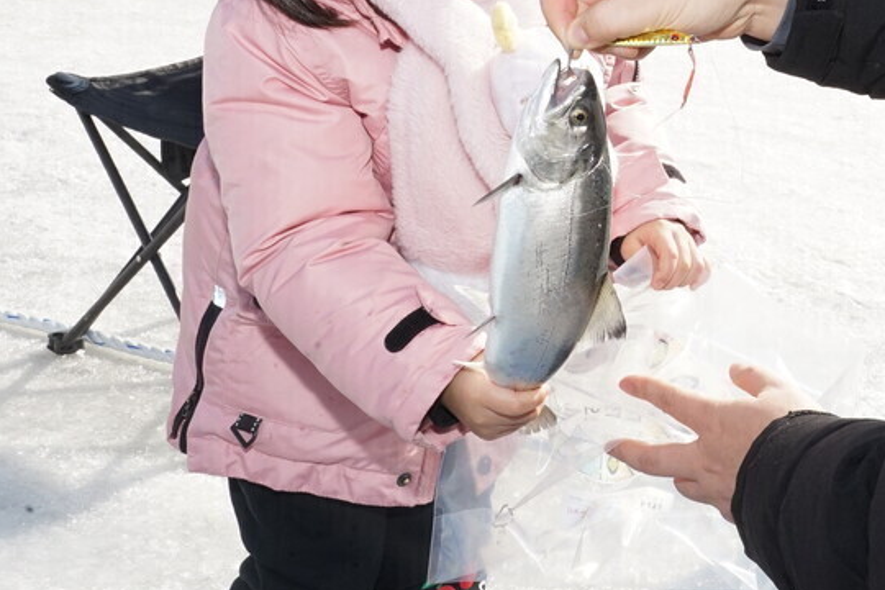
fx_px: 1721
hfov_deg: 28.3
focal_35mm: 70
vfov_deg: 19.0
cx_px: 700
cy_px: 23
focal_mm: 35
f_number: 20
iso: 1000
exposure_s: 1/250
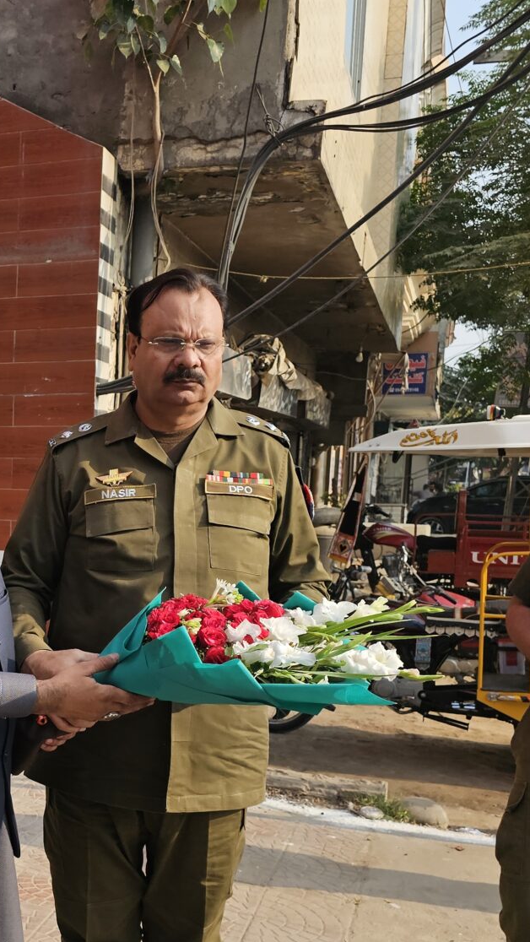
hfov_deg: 24.0
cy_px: 606
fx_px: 1149
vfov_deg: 44.1
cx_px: -78
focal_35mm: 46
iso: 16
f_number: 1.7
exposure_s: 1/461
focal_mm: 6.3
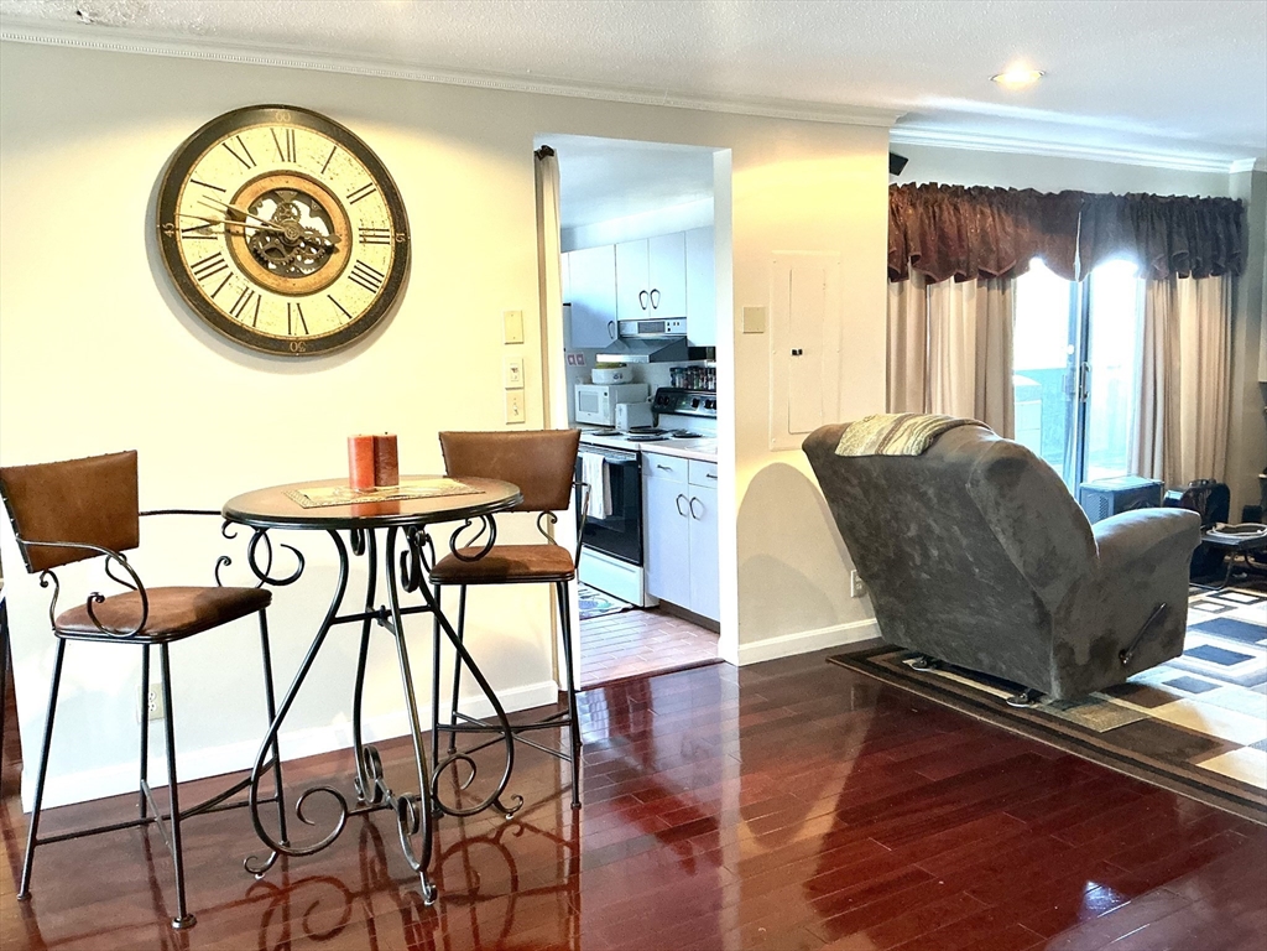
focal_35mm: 29
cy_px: 476
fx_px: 1061
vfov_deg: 48.2
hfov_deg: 61.7
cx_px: 634
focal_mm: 3
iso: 160
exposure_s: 1/60
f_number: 1.8
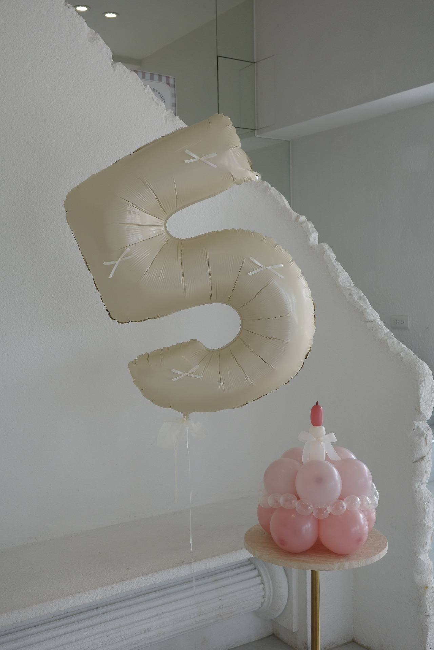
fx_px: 723
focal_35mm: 40
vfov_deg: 48.5
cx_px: 217
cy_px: 325
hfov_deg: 33.4
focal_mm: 26
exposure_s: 1/200
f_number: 3.2
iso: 100
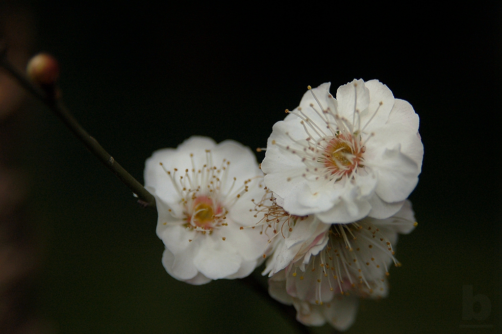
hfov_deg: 18.2
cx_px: 251
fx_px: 1567
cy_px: 167
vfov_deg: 12.2
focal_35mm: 112
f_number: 5
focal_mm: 75
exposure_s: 1/1600
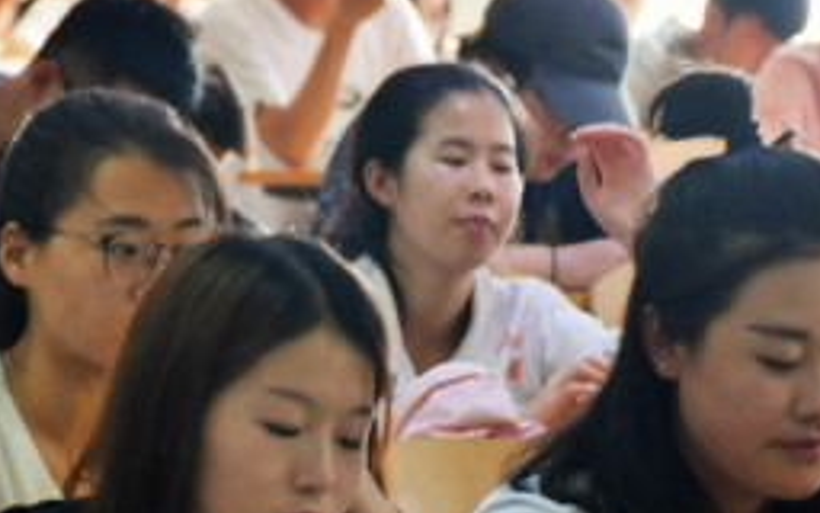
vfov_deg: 3.6
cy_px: 208
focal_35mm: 362
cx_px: 269
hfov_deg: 5.8
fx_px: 8096
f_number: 5.3
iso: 800
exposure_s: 1/60
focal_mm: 95
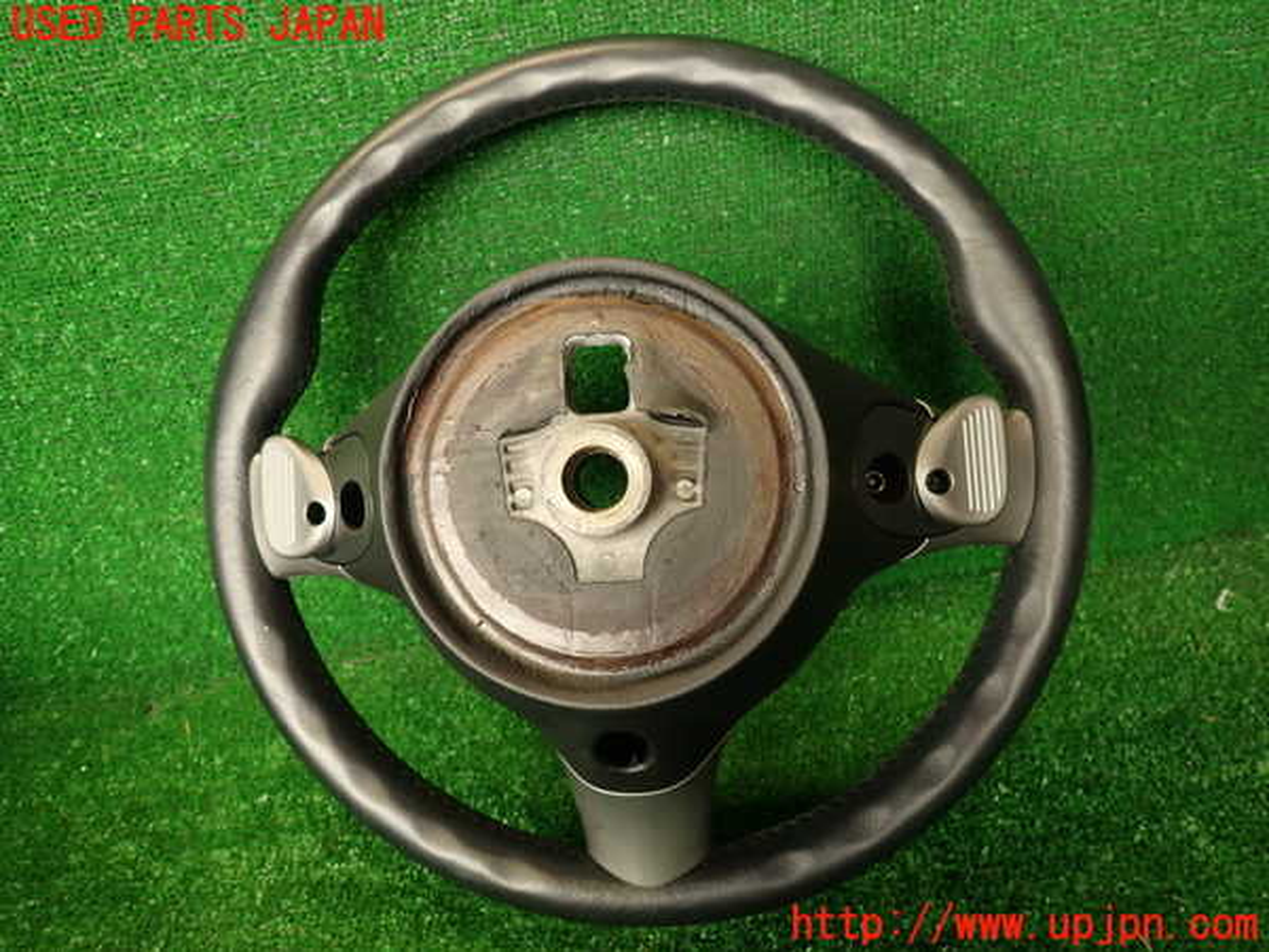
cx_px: 634
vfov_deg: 54.9
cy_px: 476
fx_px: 916
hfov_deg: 69.4
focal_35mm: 25
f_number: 2
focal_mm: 4.5
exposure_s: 1/60
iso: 200
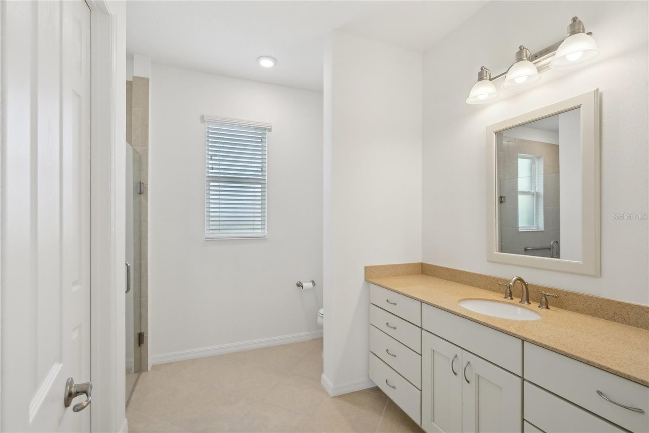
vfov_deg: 73.7
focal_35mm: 16
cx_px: 324
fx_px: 288
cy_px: 216
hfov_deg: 96.7
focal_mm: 16
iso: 400
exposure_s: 1/45
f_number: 8
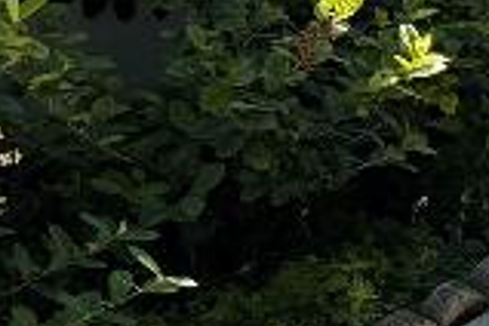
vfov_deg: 8.1
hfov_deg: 11.2
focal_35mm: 161
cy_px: -369
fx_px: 2187
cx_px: 1076
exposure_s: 1/2000
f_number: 1.78
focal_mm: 6.76
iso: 100
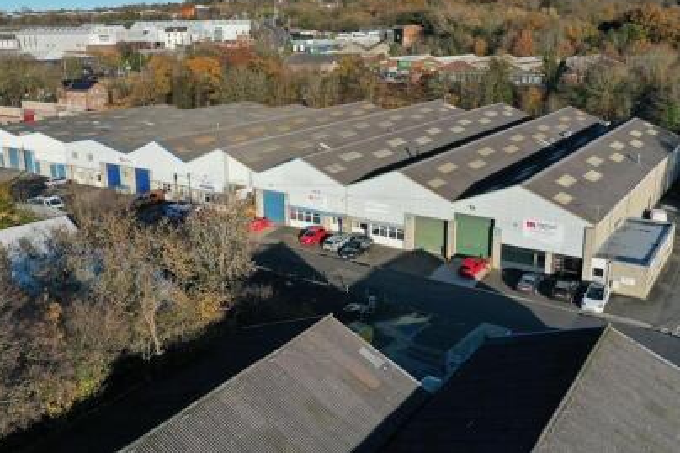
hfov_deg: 57.2
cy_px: 188
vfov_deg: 39.8
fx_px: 623
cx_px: 313
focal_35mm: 33
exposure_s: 1/1000
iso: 100
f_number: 4.5
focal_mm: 10.26
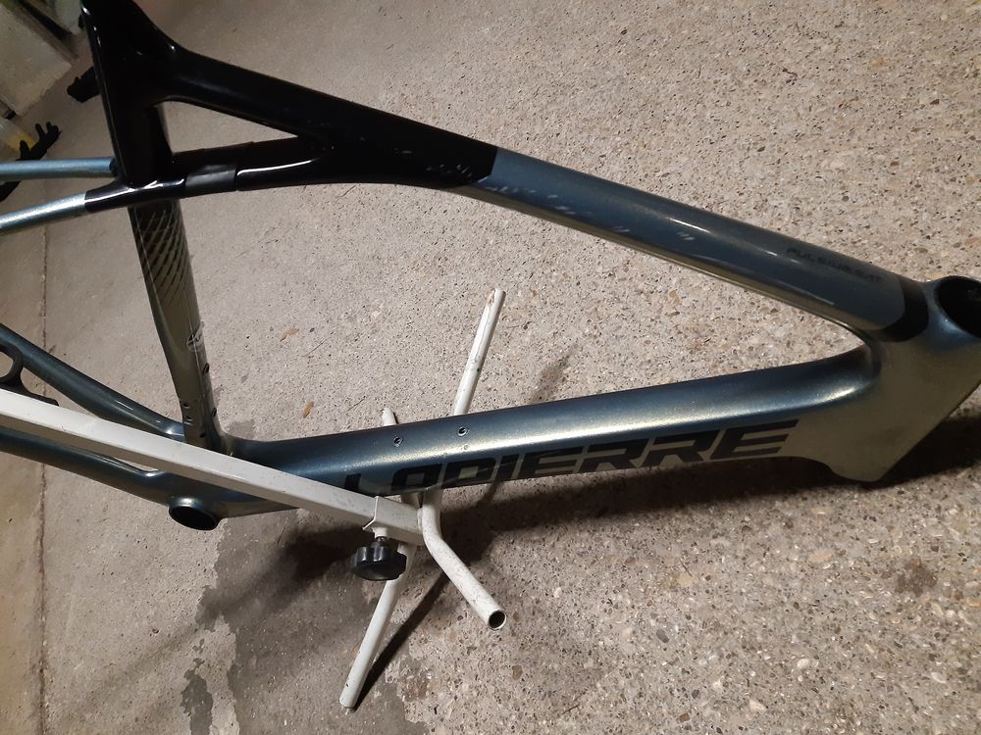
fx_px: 737
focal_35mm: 26
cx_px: 490
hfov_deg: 67.3
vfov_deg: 53.1
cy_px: 368
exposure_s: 1/25
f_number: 1.7
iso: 400
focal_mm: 3.92
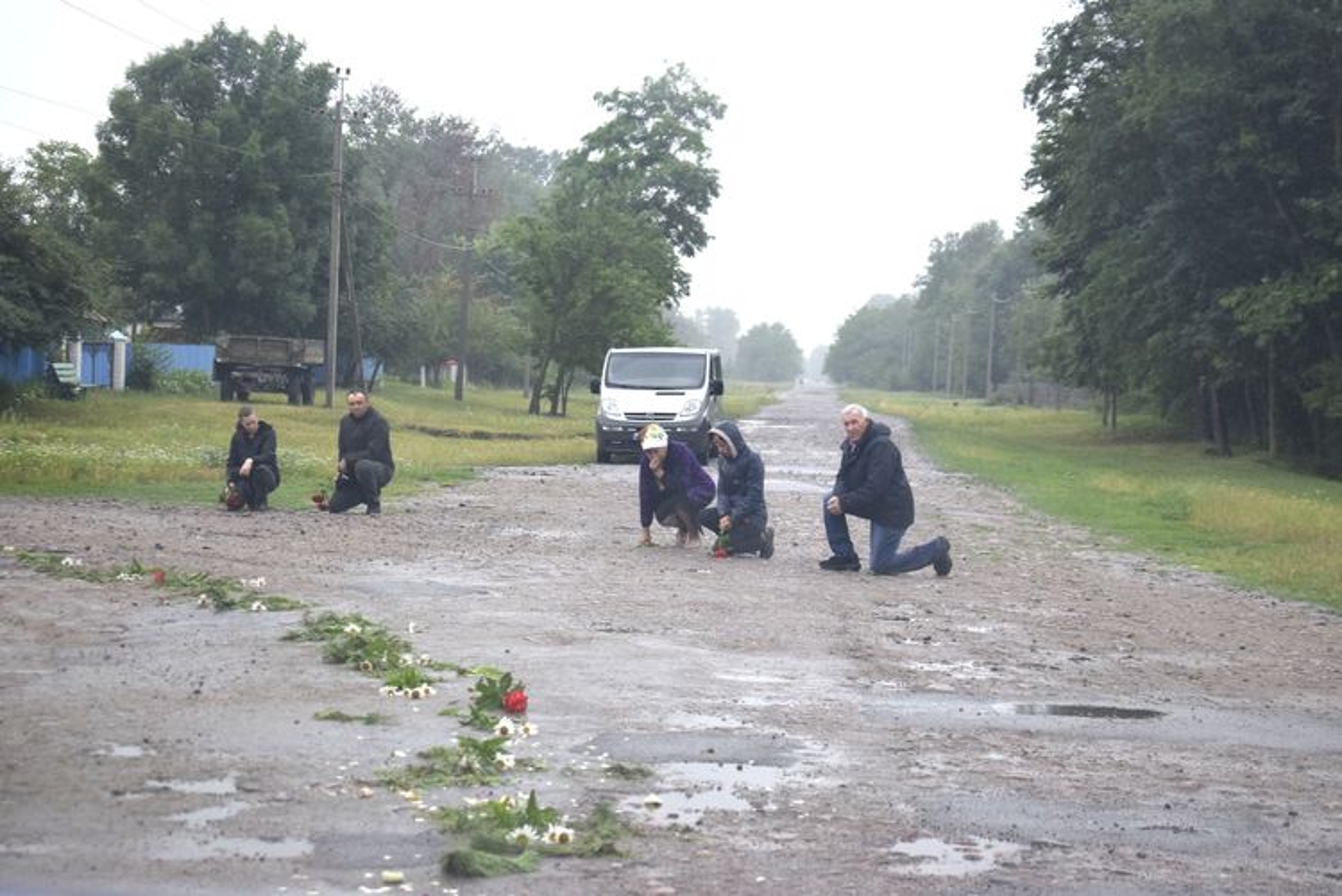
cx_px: 671
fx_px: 3077
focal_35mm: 82
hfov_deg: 24.6
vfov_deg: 16.6
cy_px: 448
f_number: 5.6
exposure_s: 1/500
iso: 800
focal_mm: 55
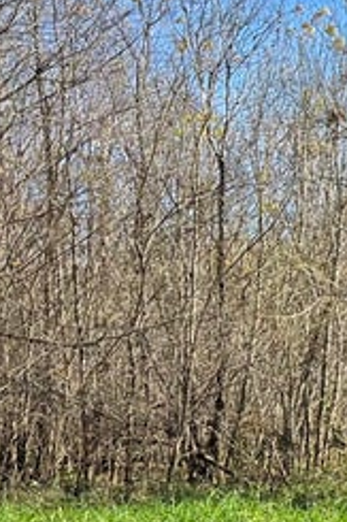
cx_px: 899
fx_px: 1260
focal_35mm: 87
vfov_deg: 23.2
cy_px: 369
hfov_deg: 11.8
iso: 80
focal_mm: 6.86
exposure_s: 1/1692
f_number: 1.78
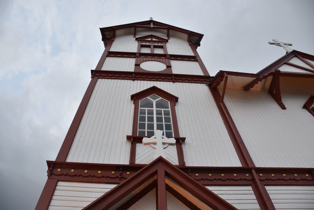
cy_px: 105
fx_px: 236
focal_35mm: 27
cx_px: 157
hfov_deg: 67.4
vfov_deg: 48.0
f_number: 4.5
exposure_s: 1/80
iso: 400
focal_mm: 18
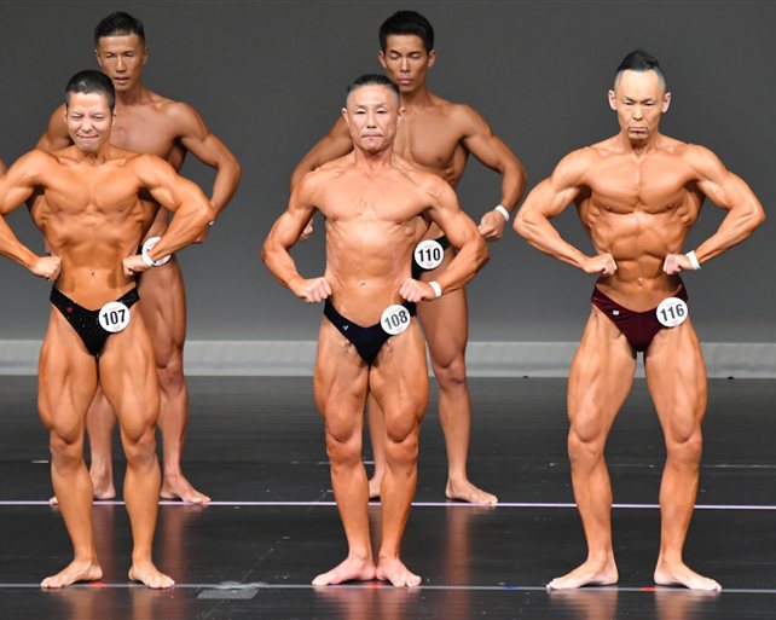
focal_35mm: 391
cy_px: 311
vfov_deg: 4.0
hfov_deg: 5.0
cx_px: 430
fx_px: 8976
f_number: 5.6
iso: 5000
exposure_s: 1/400
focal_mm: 230
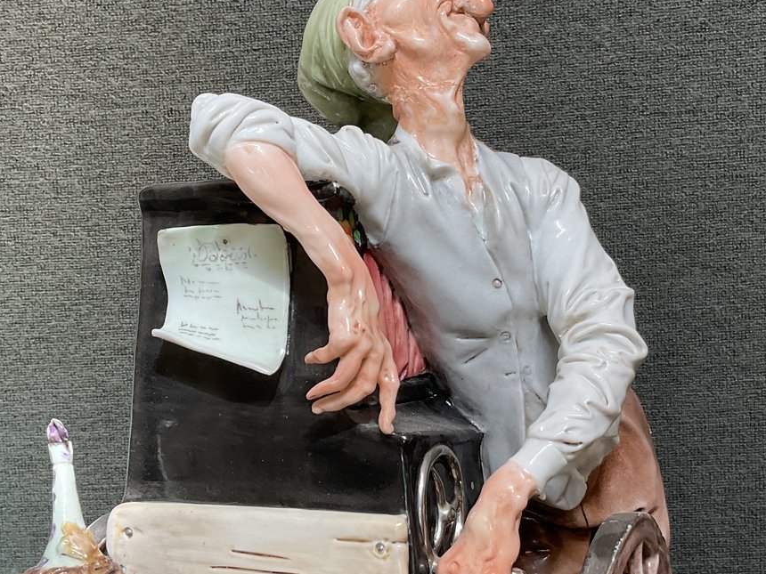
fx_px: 1129
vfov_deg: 28.5
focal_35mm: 51
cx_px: 430
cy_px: 316
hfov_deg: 37.4
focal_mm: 3
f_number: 1.8
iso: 50
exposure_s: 1/50
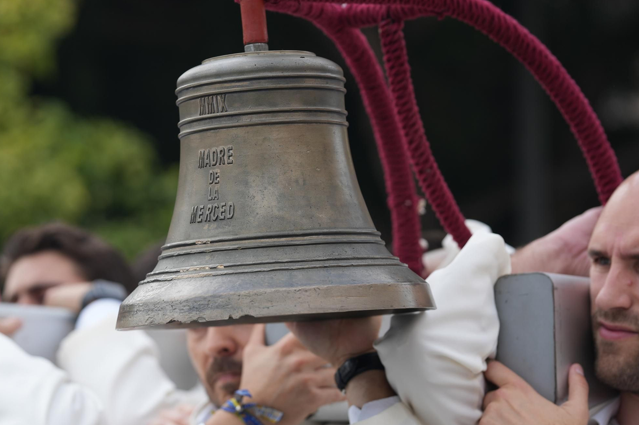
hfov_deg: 14.8
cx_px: 244
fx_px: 2466
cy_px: 202
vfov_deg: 9.9
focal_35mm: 139
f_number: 2.8
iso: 100
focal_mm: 105
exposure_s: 1/800
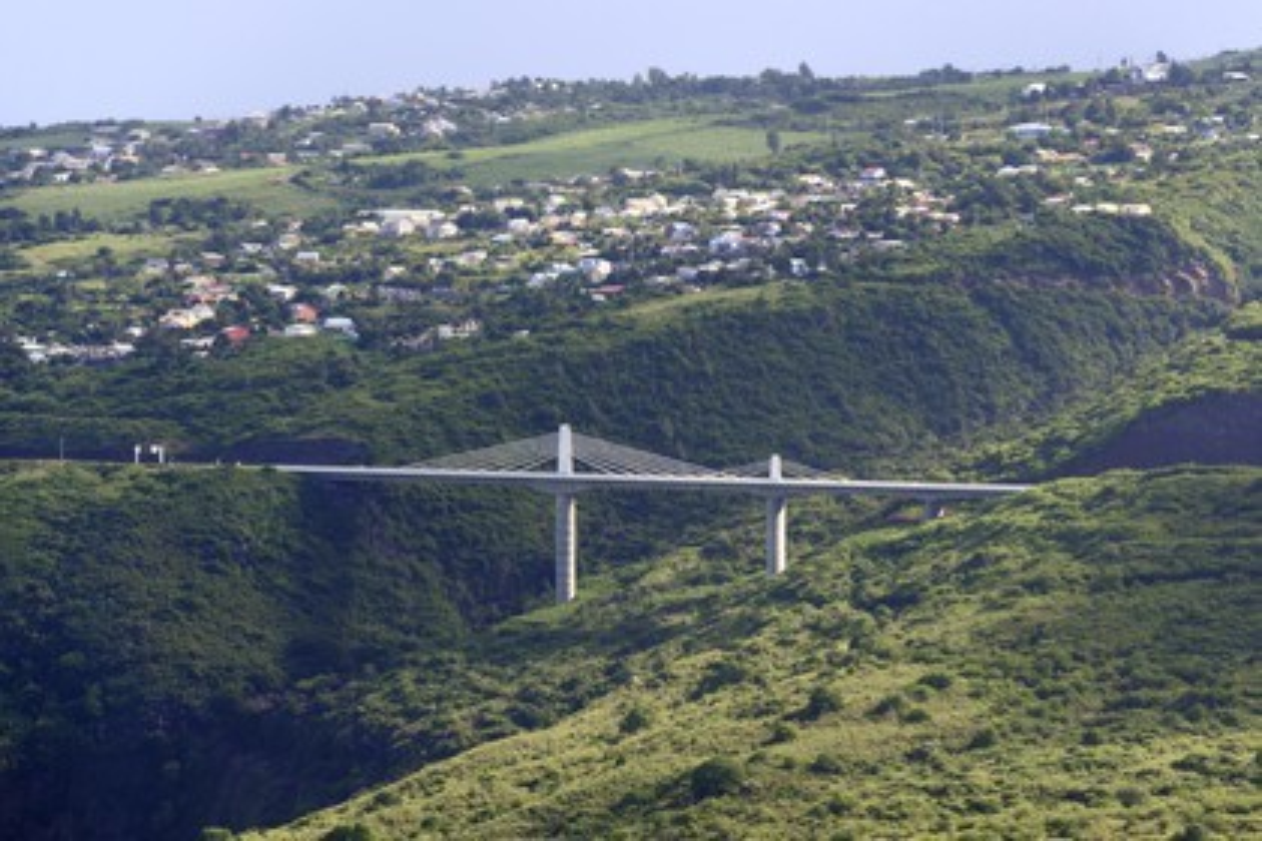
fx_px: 7011
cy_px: 420
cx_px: 631
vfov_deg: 6.9
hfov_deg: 10.3
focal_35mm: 200
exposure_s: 1/1250
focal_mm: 200
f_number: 7.1
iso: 800
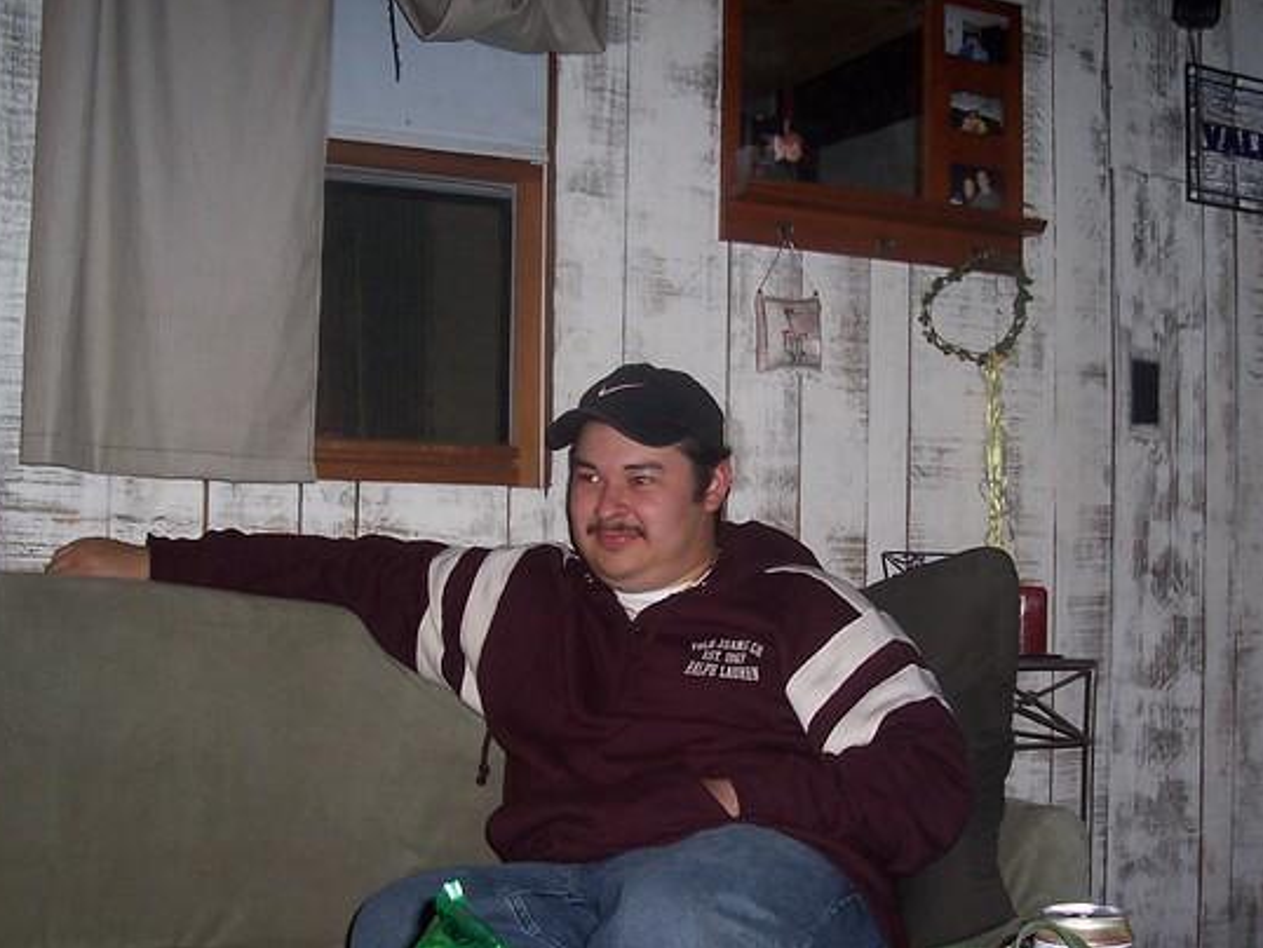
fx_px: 1606
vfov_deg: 32.9
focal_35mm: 44
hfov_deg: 42.9
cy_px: 540
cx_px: 643
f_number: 2.8
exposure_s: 1/60
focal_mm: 5.6
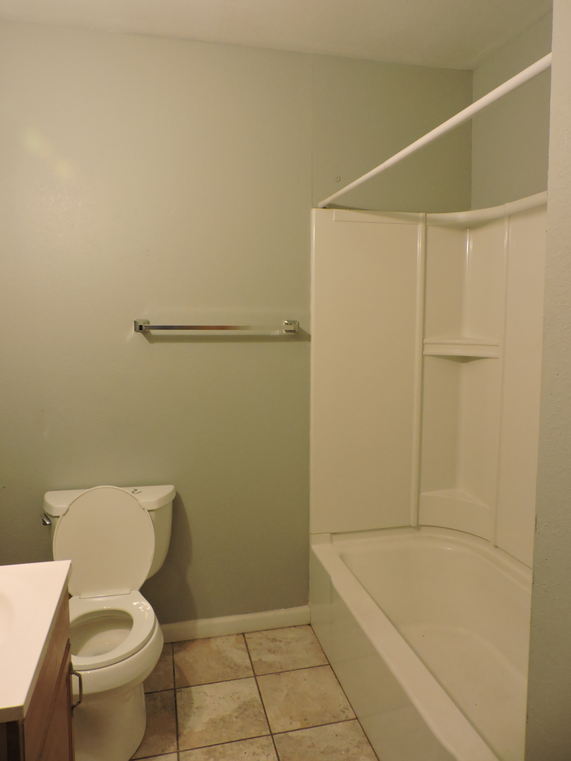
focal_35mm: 24
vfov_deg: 71.6
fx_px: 528
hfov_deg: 56.8
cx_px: 286
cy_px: 380
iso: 400
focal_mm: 4.3
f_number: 3
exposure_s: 1/25
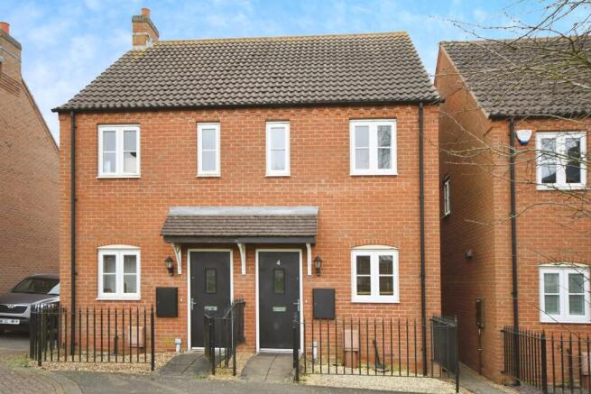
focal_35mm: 30
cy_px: 197
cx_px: 296
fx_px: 493
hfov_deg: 61.9
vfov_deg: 43.6
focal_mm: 20
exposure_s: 1/125
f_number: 5.6
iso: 800
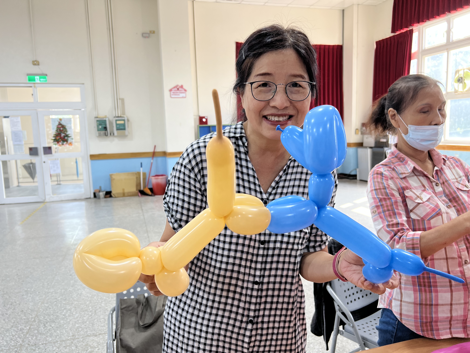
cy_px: 176
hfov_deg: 67.3
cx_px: 235
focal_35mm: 26
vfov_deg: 53.1
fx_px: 353
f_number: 1.5
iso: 80
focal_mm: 5.7
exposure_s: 1/120
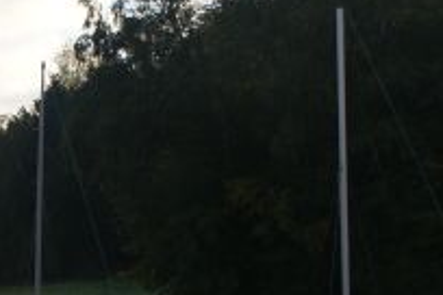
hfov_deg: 15.2
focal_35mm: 132
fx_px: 1624
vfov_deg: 10.3
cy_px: 265
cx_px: -4
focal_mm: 28
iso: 100
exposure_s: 1/80
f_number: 11
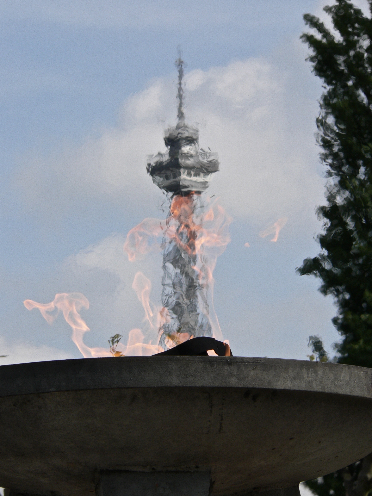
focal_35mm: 268
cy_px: 248
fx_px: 3840
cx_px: 186
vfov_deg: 7.4
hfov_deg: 5.5
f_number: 5.6
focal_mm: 44.7
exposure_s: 1/800
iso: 100
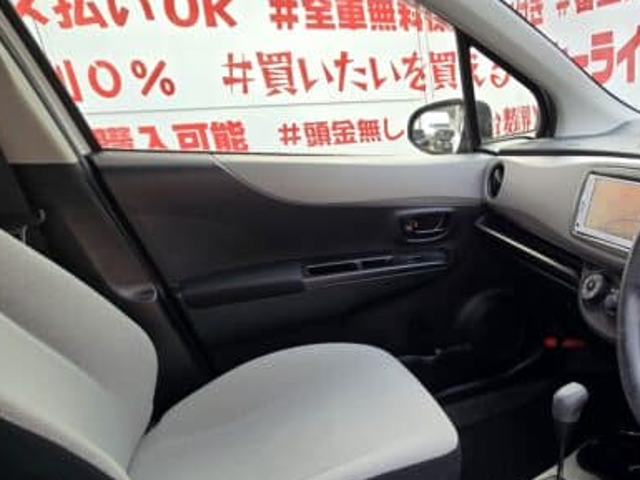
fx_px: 499
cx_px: 540
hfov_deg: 58.5
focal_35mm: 27
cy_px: 322
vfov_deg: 50.4
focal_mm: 2.2
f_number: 2.2
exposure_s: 1/100
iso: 50
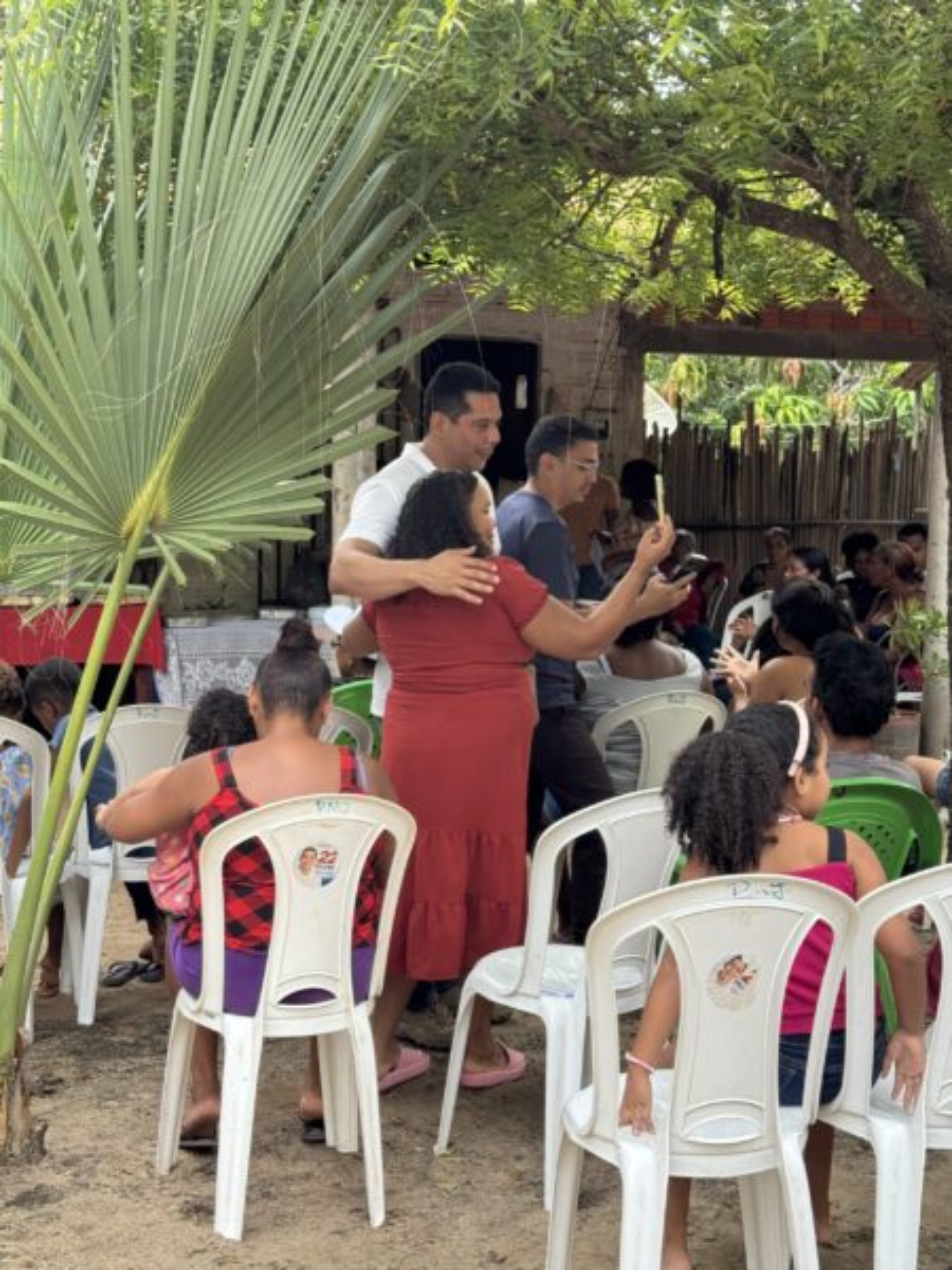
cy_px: 635
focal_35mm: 48
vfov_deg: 39.7
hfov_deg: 30.3
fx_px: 1760
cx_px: 476
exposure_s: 1/209
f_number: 1.78
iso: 64
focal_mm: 6.76
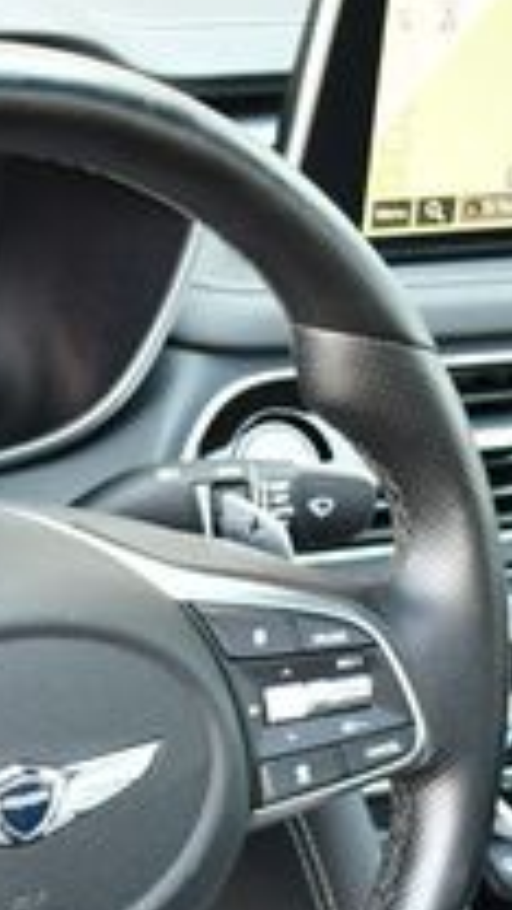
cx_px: 39
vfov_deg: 16.5
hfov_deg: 9.4
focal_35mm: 129
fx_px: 3113
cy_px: 770
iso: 900
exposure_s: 1/125
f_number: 3.8
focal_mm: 20
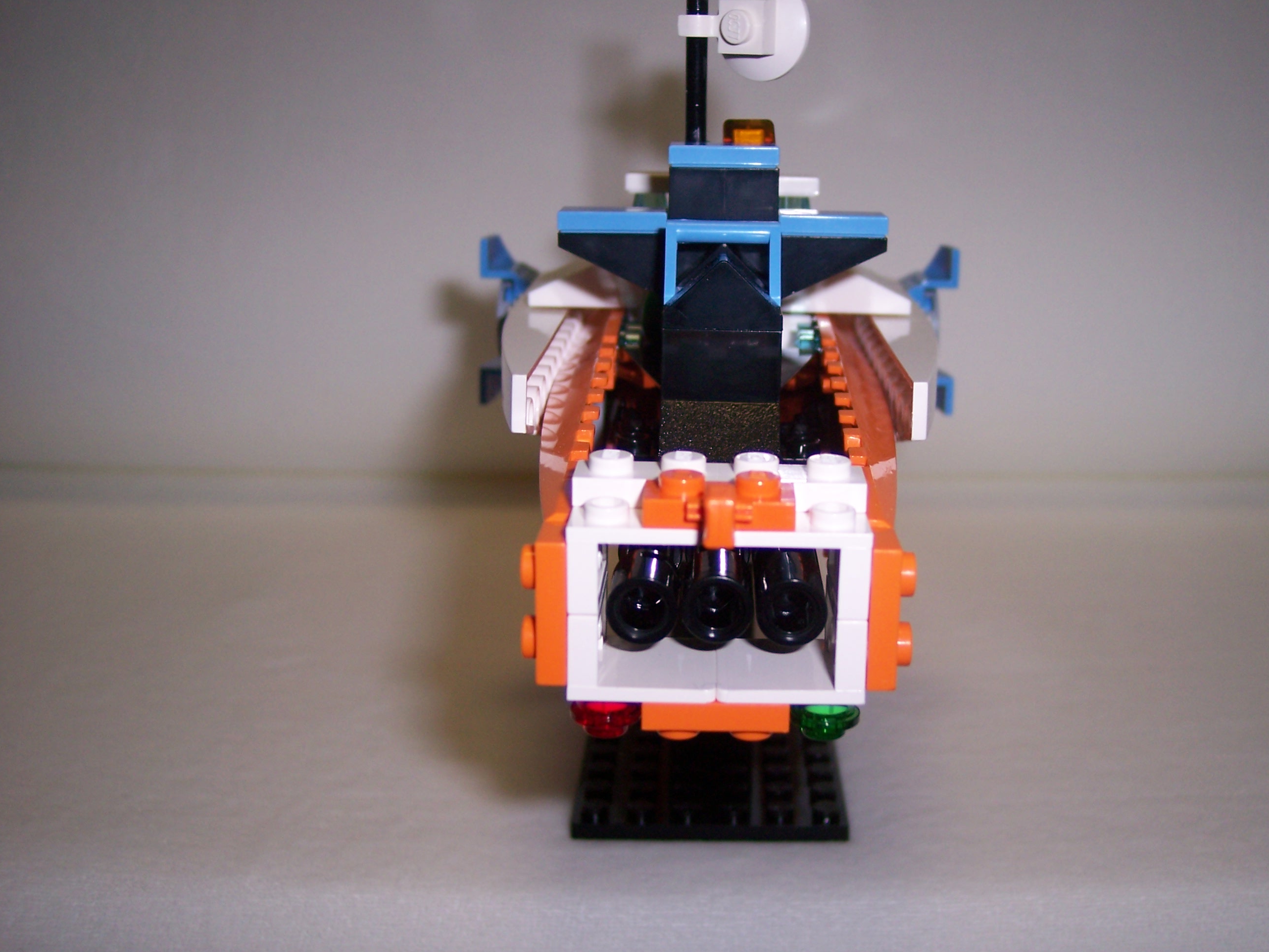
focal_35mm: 43
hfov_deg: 43.8
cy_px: 444
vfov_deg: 33.6
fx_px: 1576
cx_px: 693
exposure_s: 1/60
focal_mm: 8
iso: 100
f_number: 2.8
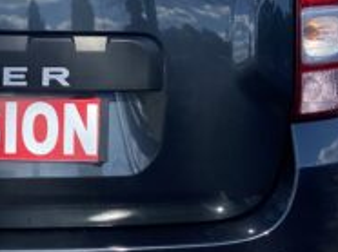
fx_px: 1092
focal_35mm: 112
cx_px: -4
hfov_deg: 17.2
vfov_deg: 13.1
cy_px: 36
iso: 32
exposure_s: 1/2105
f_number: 1.8
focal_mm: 4.25
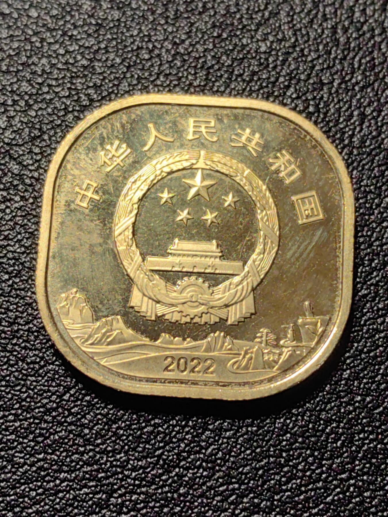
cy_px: 258
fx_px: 1240
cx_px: 194
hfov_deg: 17.8
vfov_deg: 23.6
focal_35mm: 83
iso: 50
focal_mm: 5.75
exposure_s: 1/302
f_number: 2
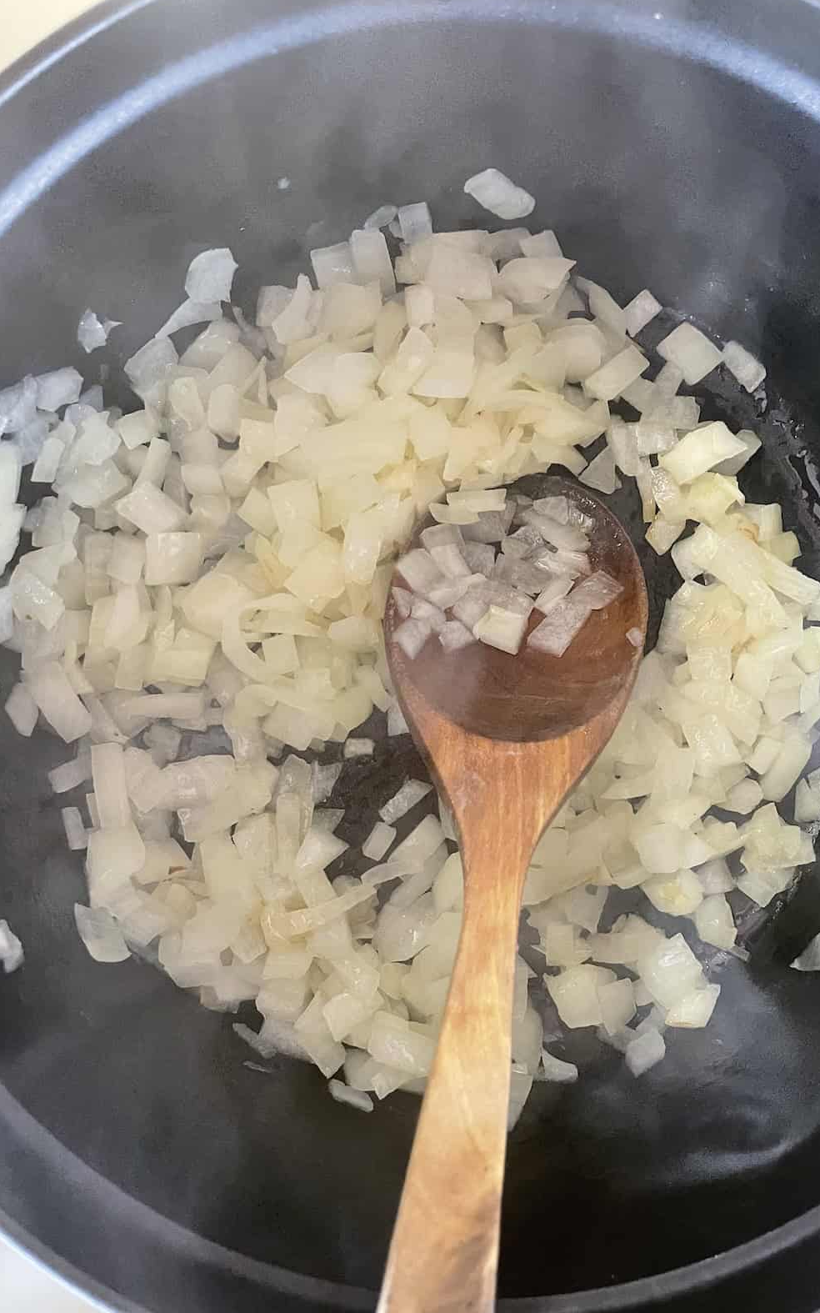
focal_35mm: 28
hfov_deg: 44.3
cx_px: 485
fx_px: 1001
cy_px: 659
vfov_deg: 66.5
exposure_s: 1/30
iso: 640
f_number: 1.6
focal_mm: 4.2
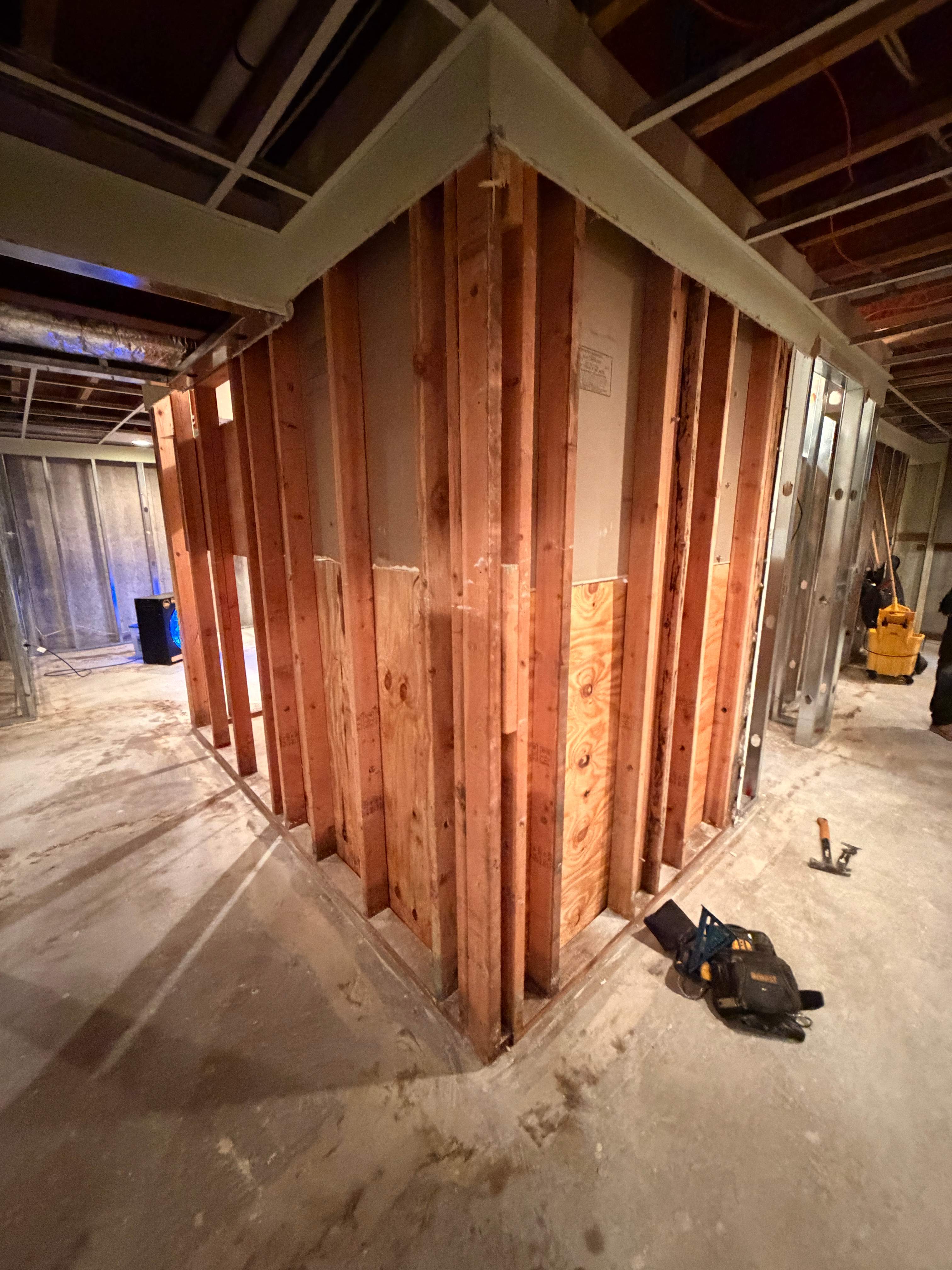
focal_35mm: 14
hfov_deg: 85.7
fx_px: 513
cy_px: 635
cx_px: 476
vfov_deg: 102.1
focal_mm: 2.22
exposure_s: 1/30
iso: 1250
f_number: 2.2
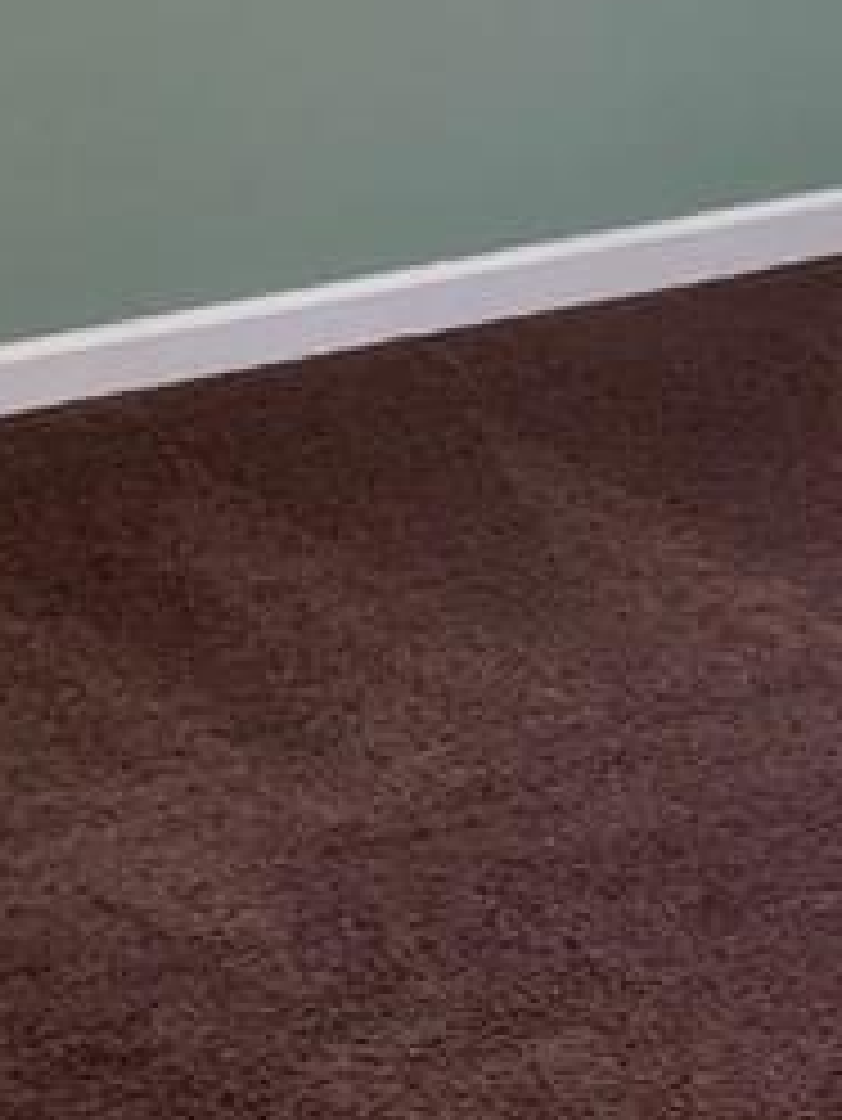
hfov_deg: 12.9
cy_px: -216
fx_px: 3467
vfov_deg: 17.5
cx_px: 1382
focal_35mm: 107
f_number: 1.8
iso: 250
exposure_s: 1/60
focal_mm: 4.25
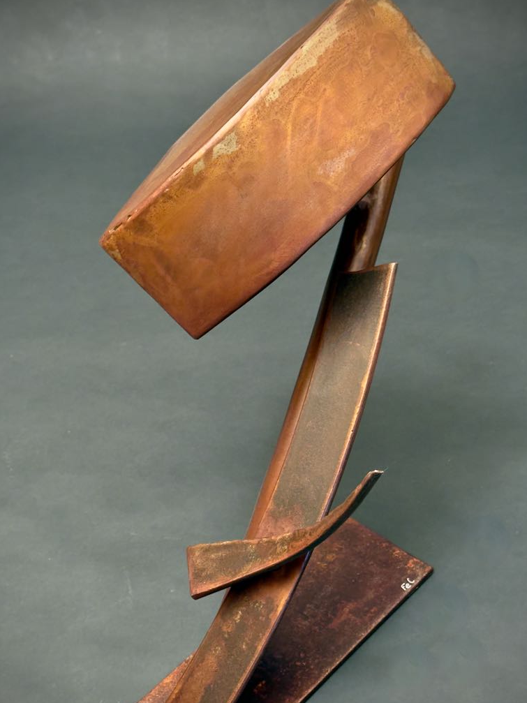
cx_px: 277
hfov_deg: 24.0
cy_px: 399
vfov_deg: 31.6
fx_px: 1238
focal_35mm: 61
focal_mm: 6.76
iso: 640
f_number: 1.78
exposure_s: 1/24
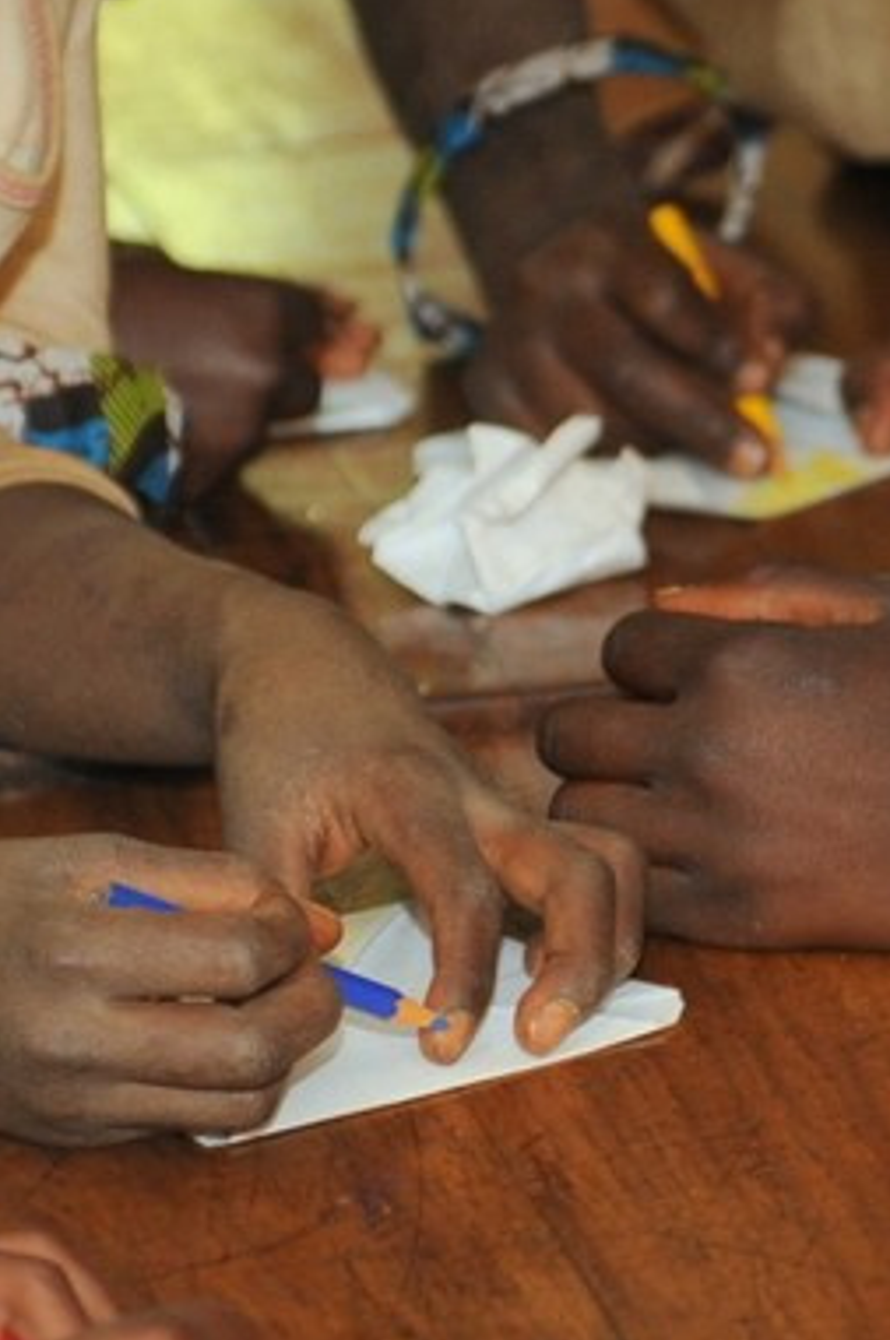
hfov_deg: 9.3
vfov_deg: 14.0
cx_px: 538
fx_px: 5466
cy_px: 471
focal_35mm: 147
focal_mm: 70
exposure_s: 1/250
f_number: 2.8
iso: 800
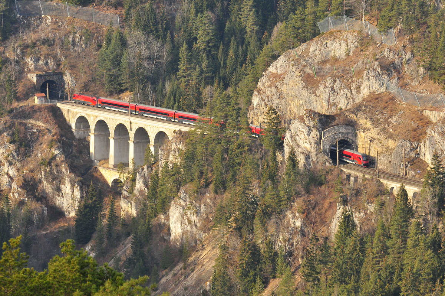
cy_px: 148
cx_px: 222
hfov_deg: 9.2
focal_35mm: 225
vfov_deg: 6.1
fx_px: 2778
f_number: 9
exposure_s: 1/500
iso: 640
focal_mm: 150
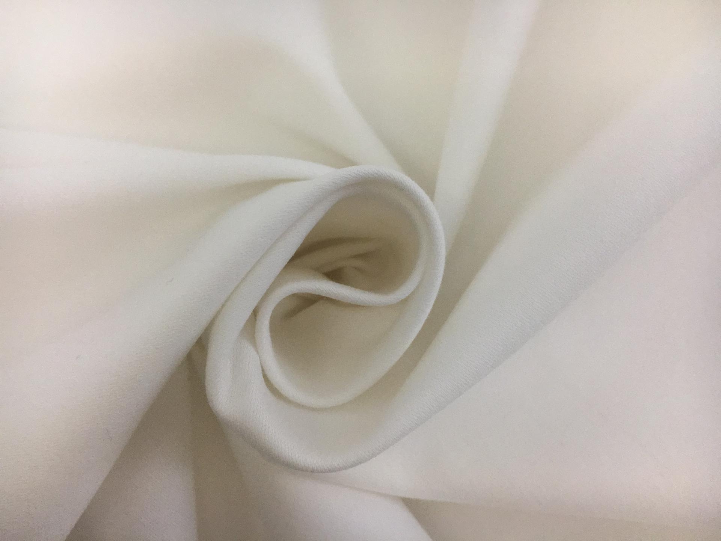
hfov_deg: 61.7
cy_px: 270
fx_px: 604
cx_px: 360
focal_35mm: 29
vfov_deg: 48.2
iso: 160
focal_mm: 4.15
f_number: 2.2
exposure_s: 1/125
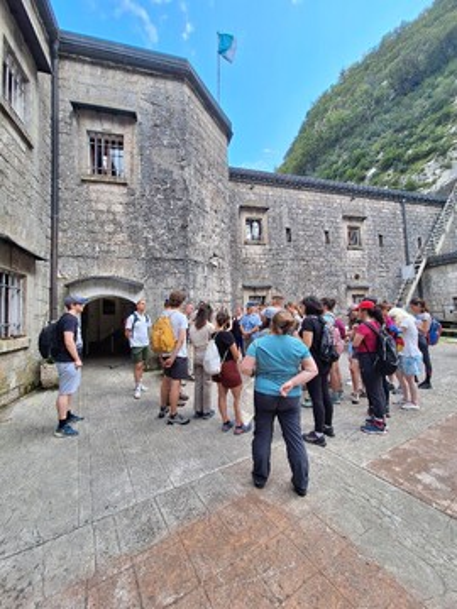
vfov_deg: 106.2
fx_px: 229
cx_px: 228
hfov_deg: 89.9
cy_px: 304
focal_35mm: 13
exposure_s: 1/286
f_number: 2.2
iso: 40
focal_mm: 1.74
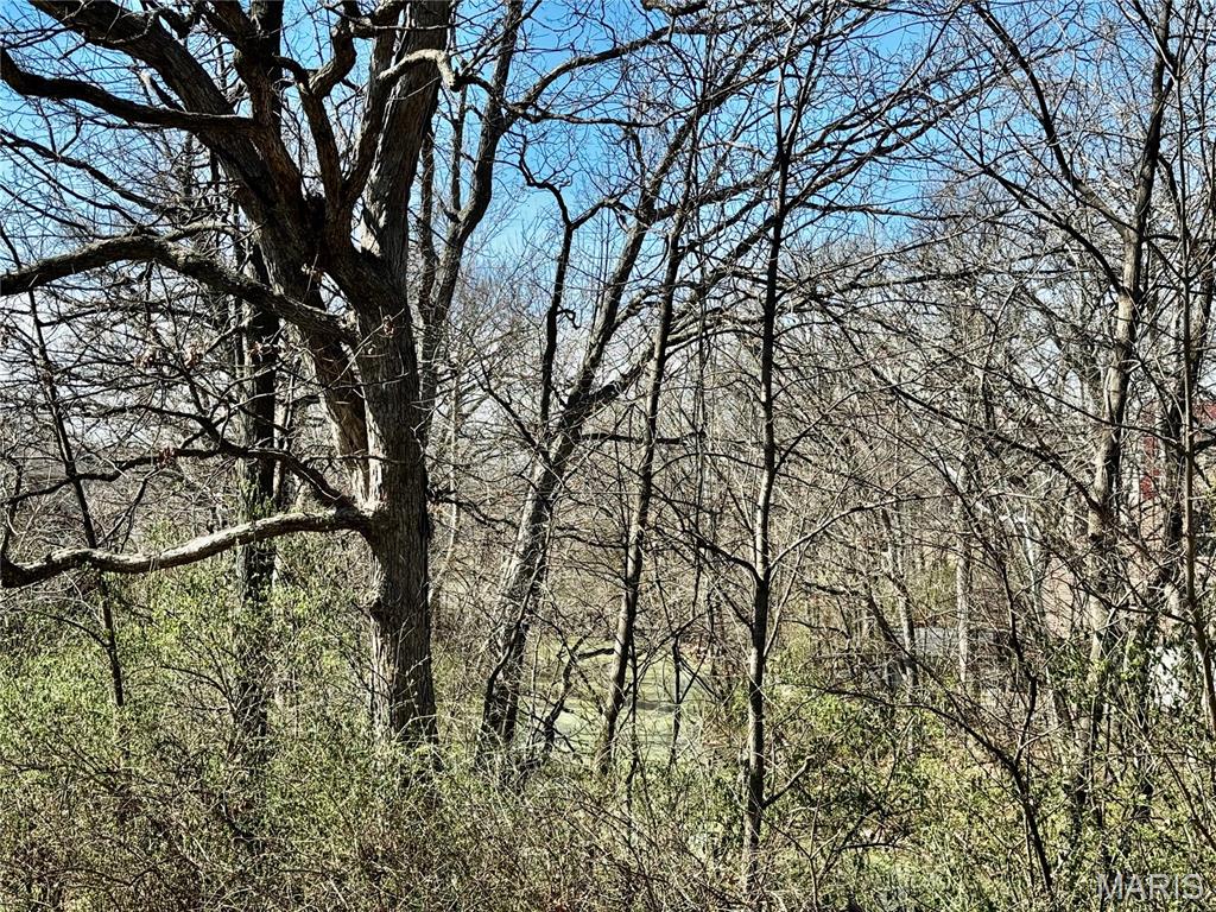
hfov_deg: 39.7
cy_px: 456
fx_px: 1686
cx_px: 608
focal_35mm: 48
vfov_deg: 30.3
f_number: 1.78
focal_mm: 6.76
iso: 64
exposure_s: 1/2045
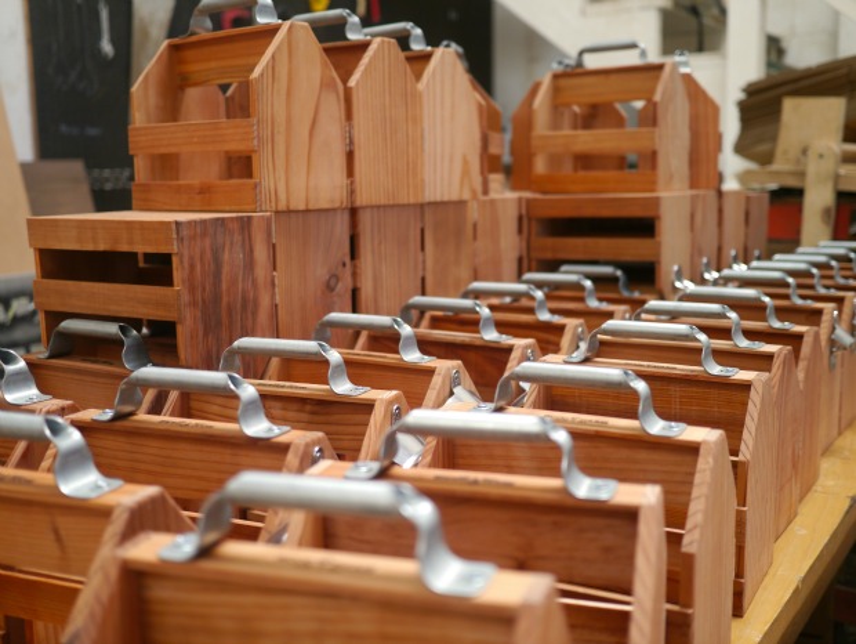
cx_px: 428
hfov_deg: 46.8
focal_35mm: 40
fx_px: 990
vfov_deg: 36.0
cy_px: 322
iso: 160
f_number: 1.7
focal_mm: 20
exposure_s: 1/125
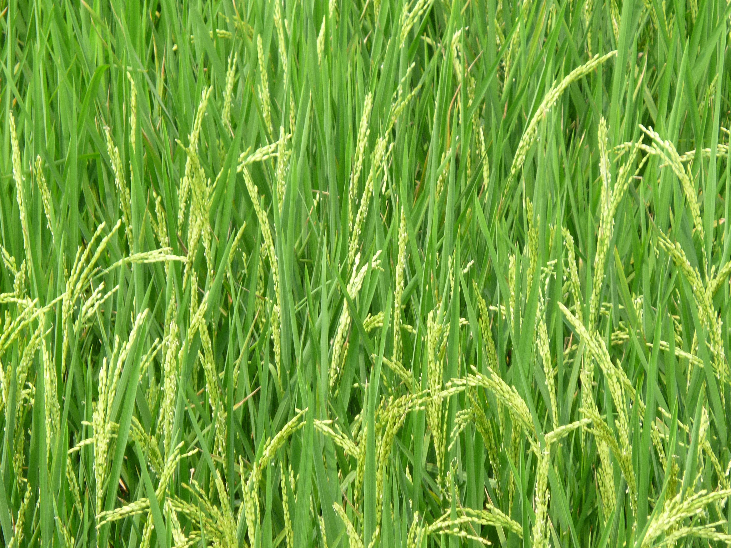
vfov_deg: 6.5
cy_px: 279
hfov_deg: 8.7
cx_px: 409
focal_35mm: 228
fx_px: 4815
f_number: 5.9
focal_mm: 36
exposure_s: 1/125
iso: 125
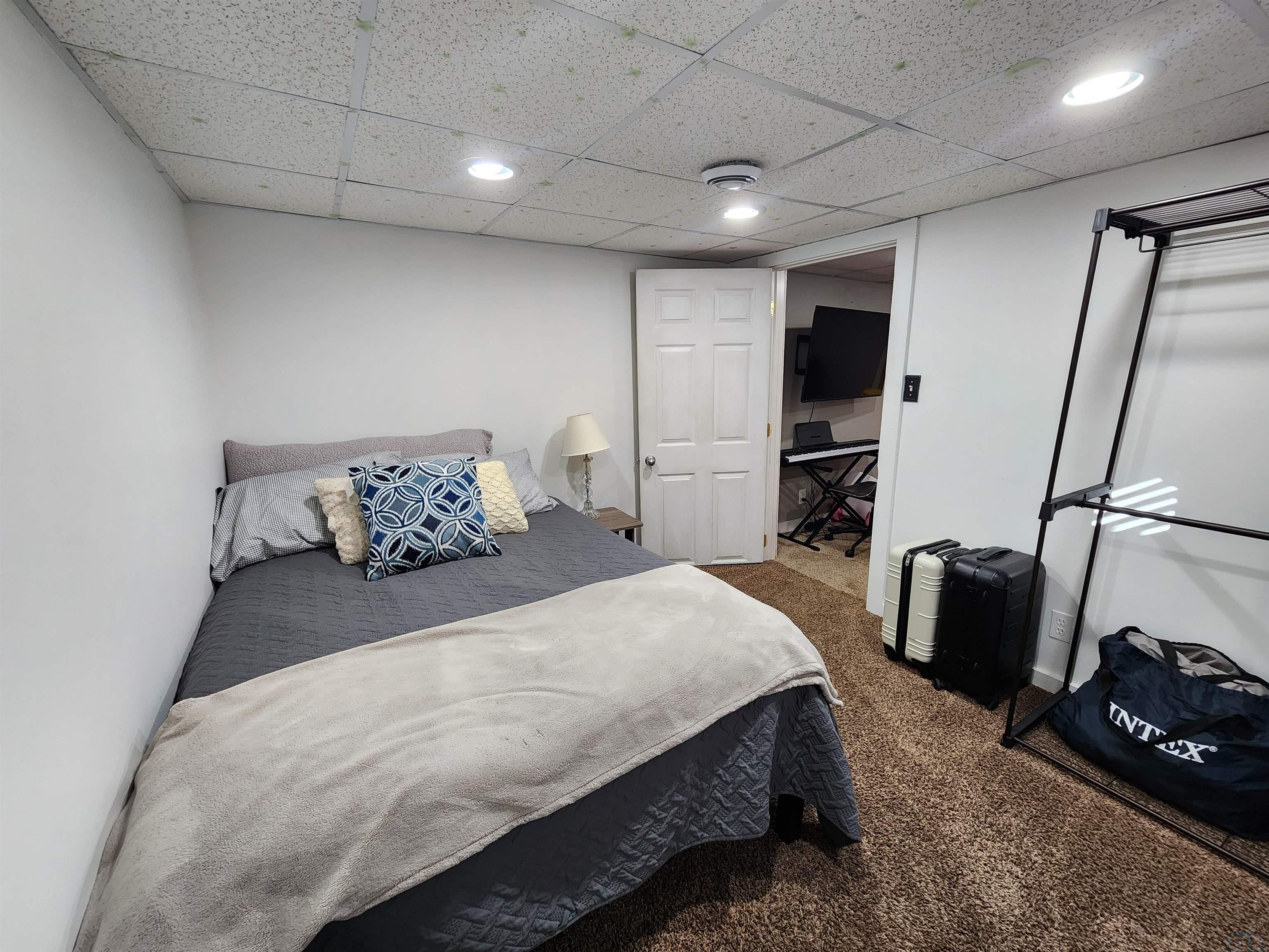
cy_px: 476
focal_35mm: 13
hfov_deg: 106.2
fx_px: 477
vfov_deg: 89.9
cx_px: 634
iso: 250
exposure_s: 1/60
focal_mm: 2.2
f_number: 2.2
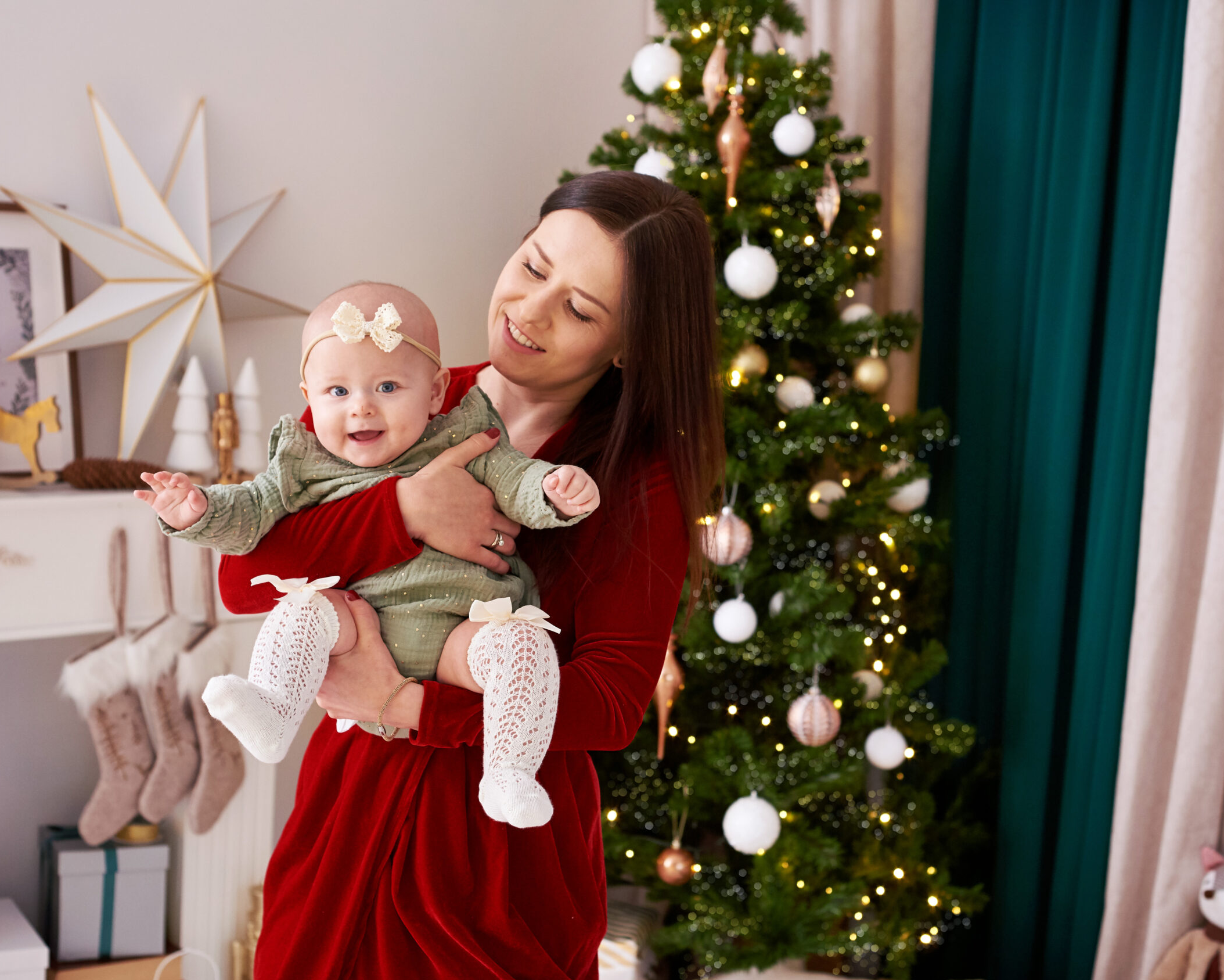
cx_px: 586
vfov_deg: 26.7
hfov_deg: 33.0
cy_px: 492
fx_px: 2065
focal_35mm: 57
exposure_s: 1/160
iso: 800
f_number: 3.5
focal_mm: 50
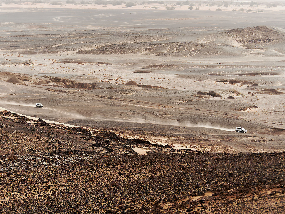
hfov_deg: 9.6
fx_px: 1704
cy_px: 107
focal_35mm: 207
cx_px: 142
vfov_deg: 7.2
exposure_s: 1/1000
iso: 200
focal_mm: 100
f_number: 4.5
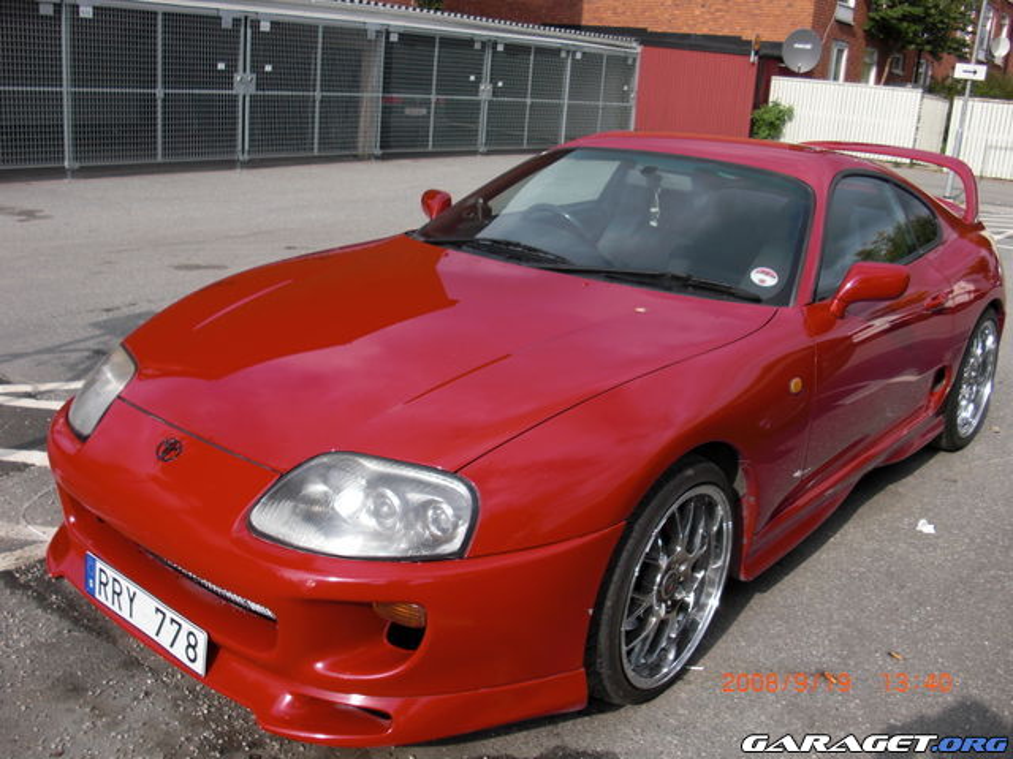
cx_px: 506
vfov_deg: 39.7
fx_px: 1054
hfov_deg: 51.4
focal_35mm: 36
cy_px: 380
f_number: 2.8
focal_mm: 6.3
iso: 50
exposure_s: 1/800
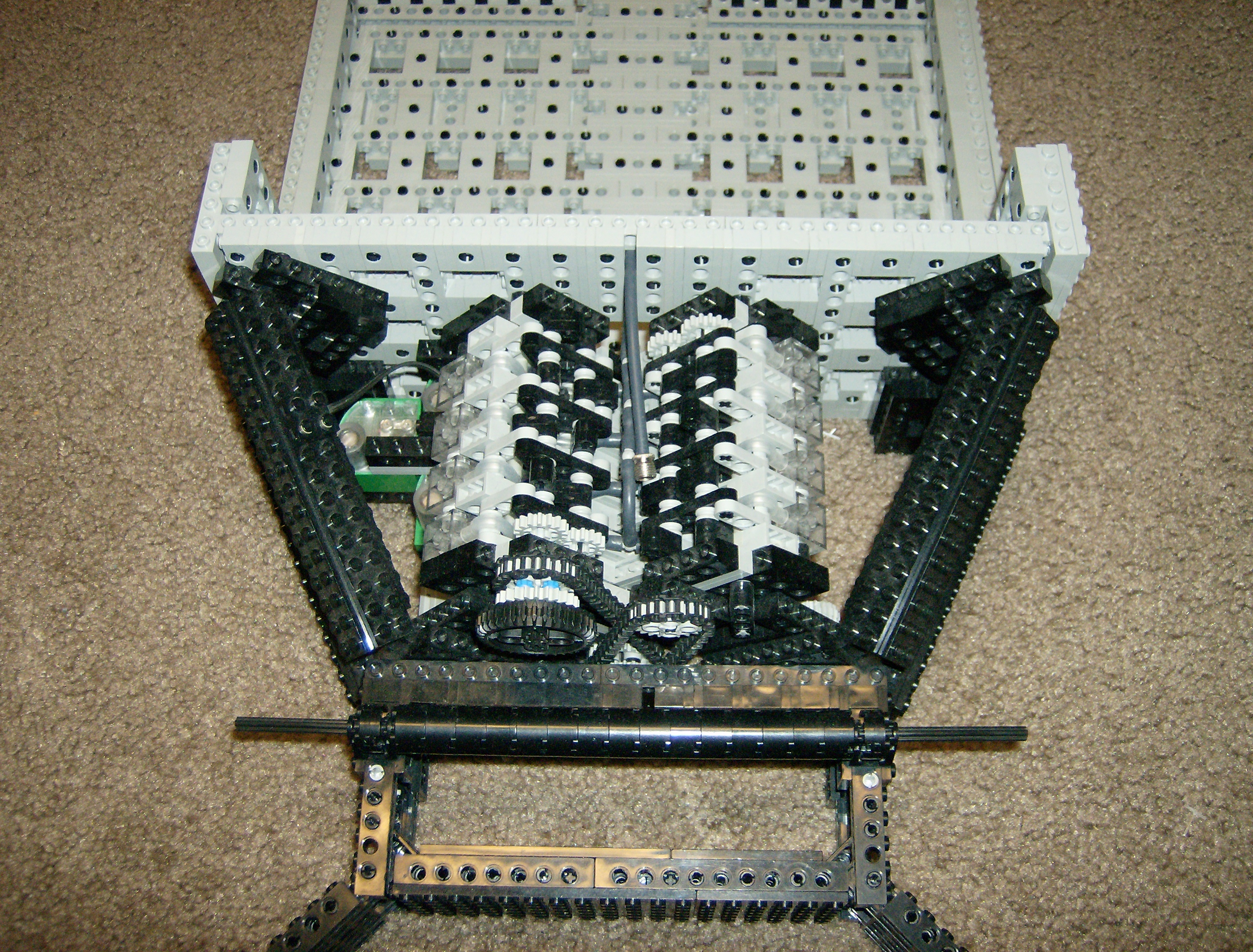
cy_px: 476
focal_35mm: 36
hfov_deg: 51.1
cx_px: 626
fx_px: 1309
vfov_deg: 40.0
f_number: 2.8
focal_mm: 6
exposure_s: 1/60
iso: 200
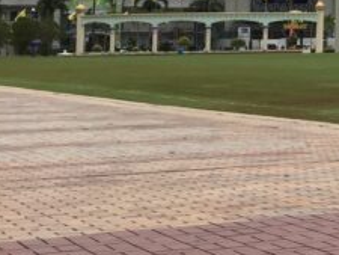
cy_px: -80
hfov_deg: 12.4
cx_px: 764
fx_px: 1293
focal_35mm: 132
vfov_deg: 11.0
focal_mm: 4.15
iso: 32
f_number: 2.2
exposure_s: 1/2083
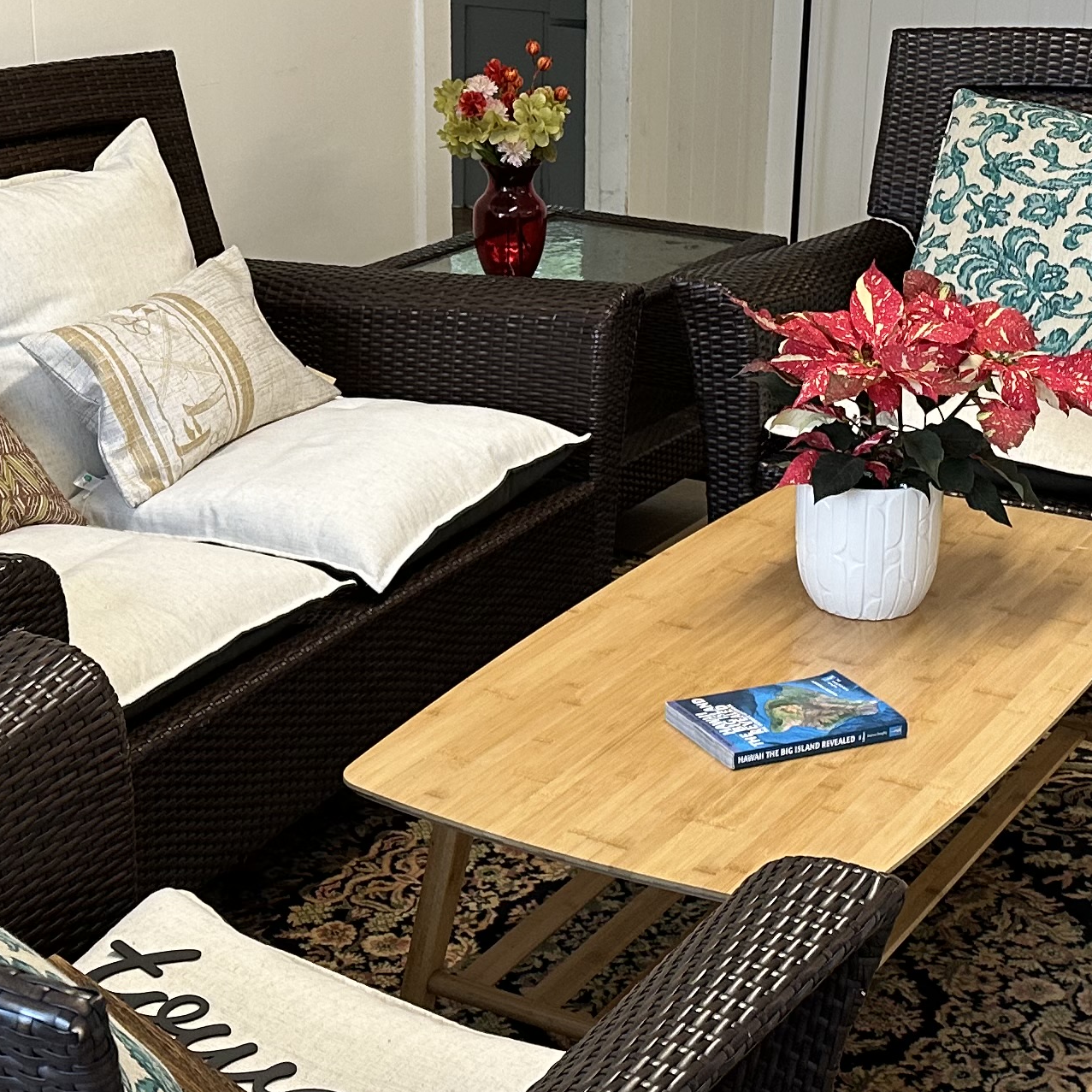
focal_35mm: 67
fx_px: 2391
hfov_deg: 25.7
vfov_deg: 25.7
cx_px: 516
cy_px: 440
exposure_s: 1/60
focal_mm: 6.86
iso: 200
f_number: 1.78
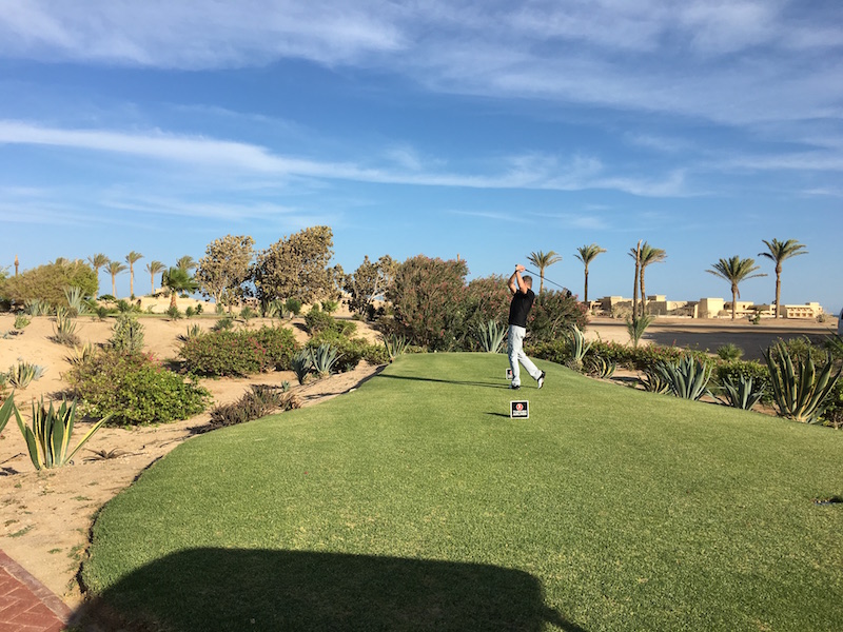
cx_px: 422
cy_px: 316
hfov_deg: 61.7
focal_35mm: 29
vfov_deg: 48.2
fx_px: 706
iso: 25
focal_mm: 4.15
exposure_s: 1/1748
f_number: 2.2
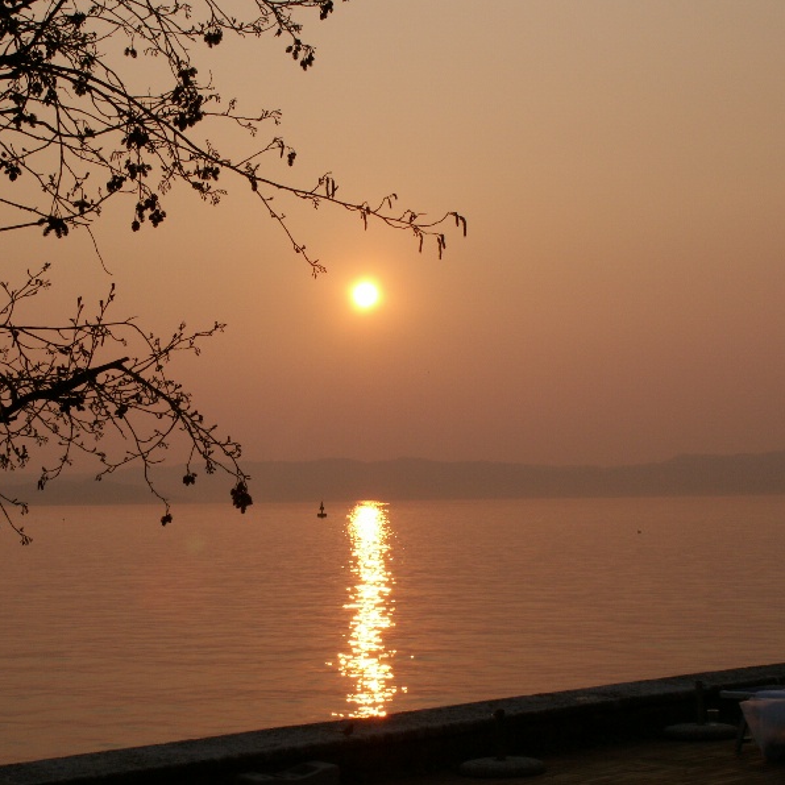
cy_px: 392
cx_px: 345
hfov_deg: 24.6
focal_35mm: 70
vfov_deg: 24.7
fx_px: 1796
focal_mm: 9.91
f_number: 5.6
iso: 50
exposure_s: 1/640
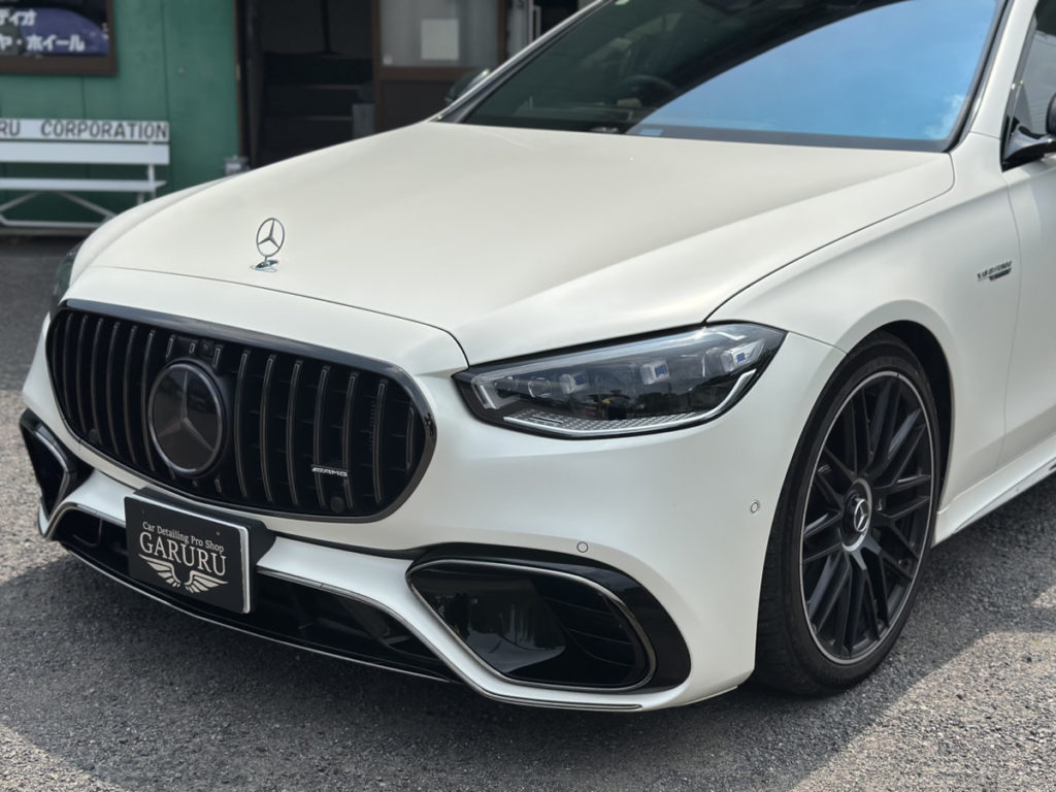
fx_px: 1464
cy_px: 396
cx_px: 528
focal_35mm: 48
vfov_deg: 30.3
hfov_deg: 39.7
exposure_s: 1/13699
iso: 100
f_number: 1.78
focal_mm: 6.86
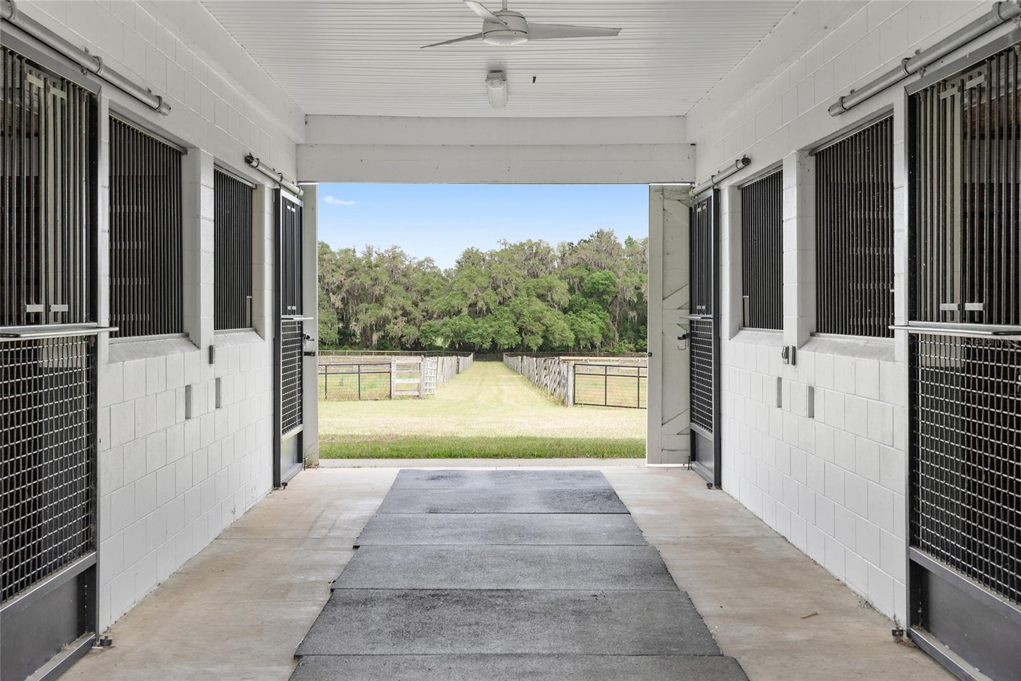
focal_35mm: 43
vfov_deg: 31.0
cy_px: 340
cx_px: 510
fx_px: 1225
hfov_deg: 45.3
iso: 160
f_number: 7.1
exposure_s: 1/15
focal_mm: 43.2
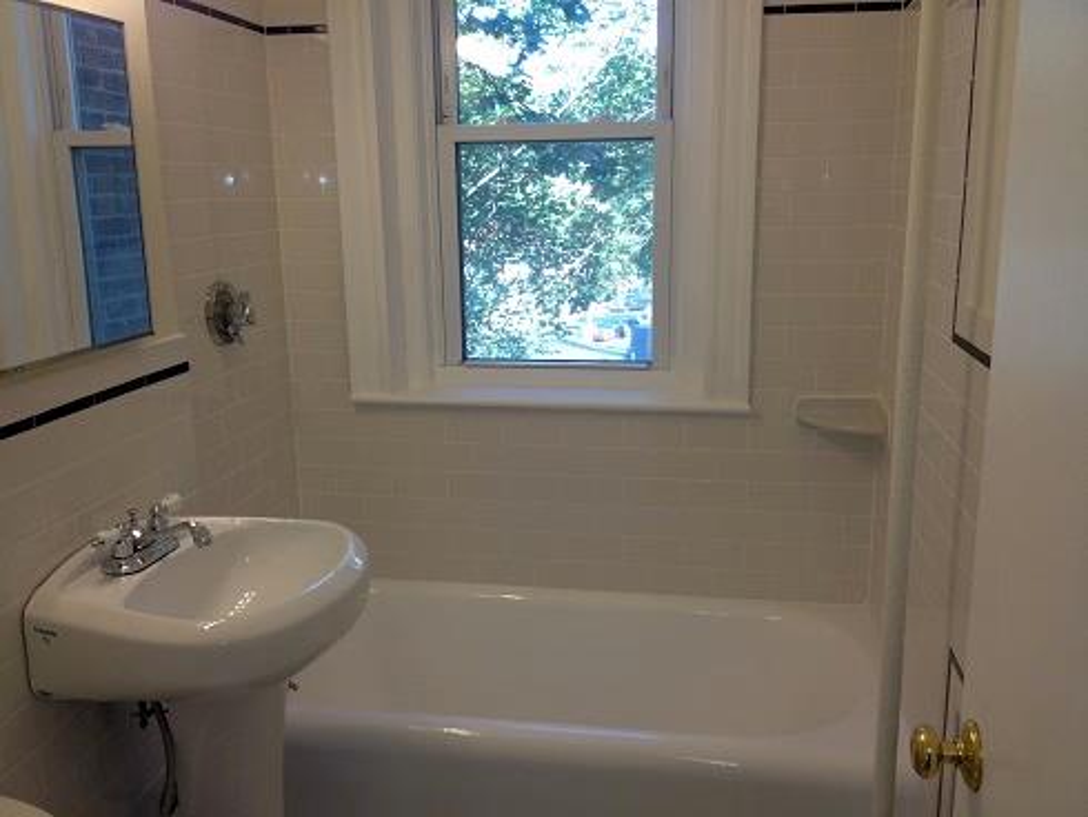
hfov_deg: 52.6
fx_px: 1101
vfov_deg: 40.7
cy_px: 408
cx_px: 544
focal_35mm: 35
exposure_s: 1/60
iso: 64
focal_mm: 4.28
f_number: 2.4
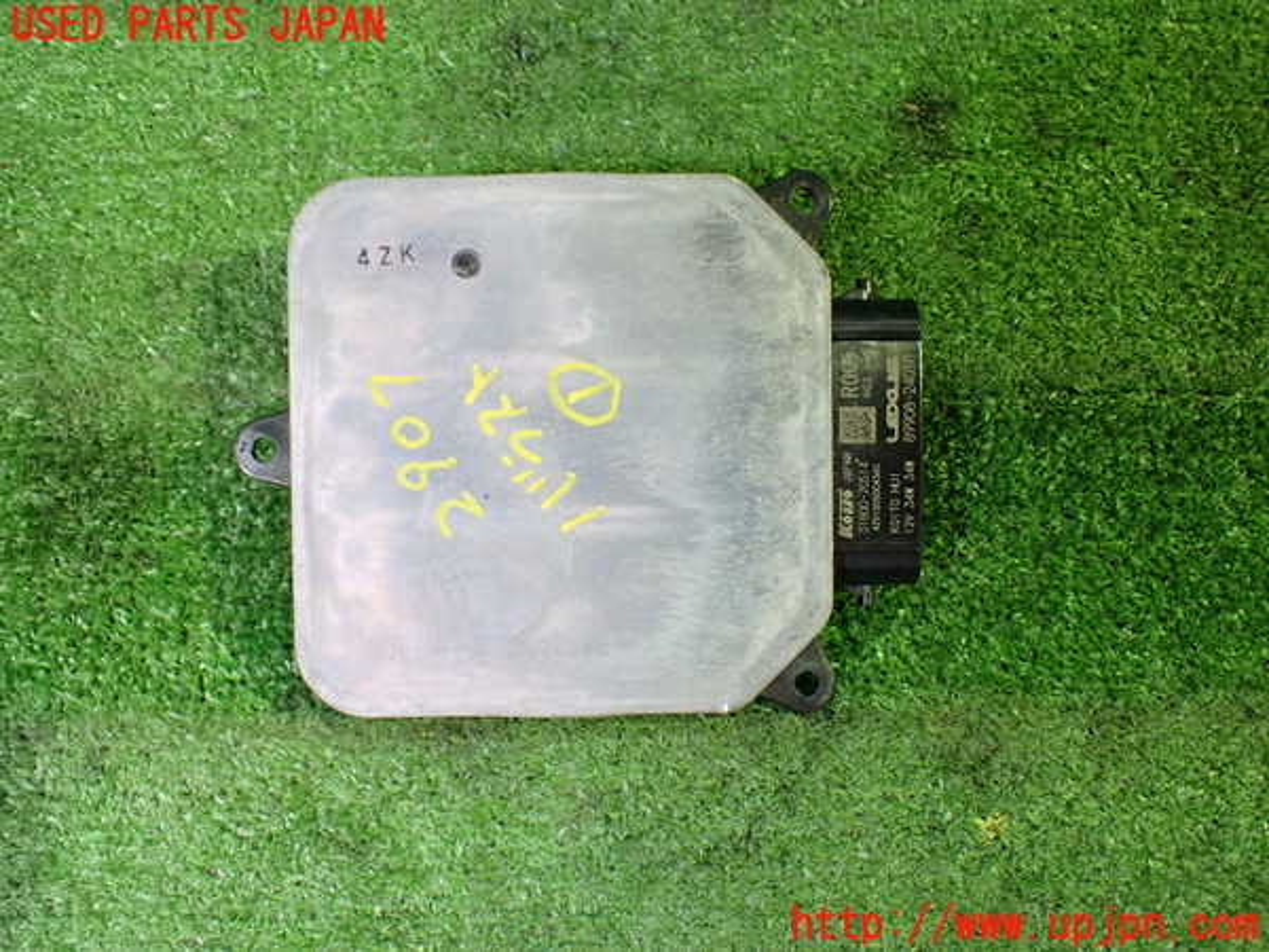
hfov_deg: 60.0
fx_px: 1100
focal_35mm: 30
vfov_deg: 46.8
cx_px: 634
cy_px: 476
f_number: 2.3
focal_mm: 5.4
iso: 800
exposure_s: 1/60
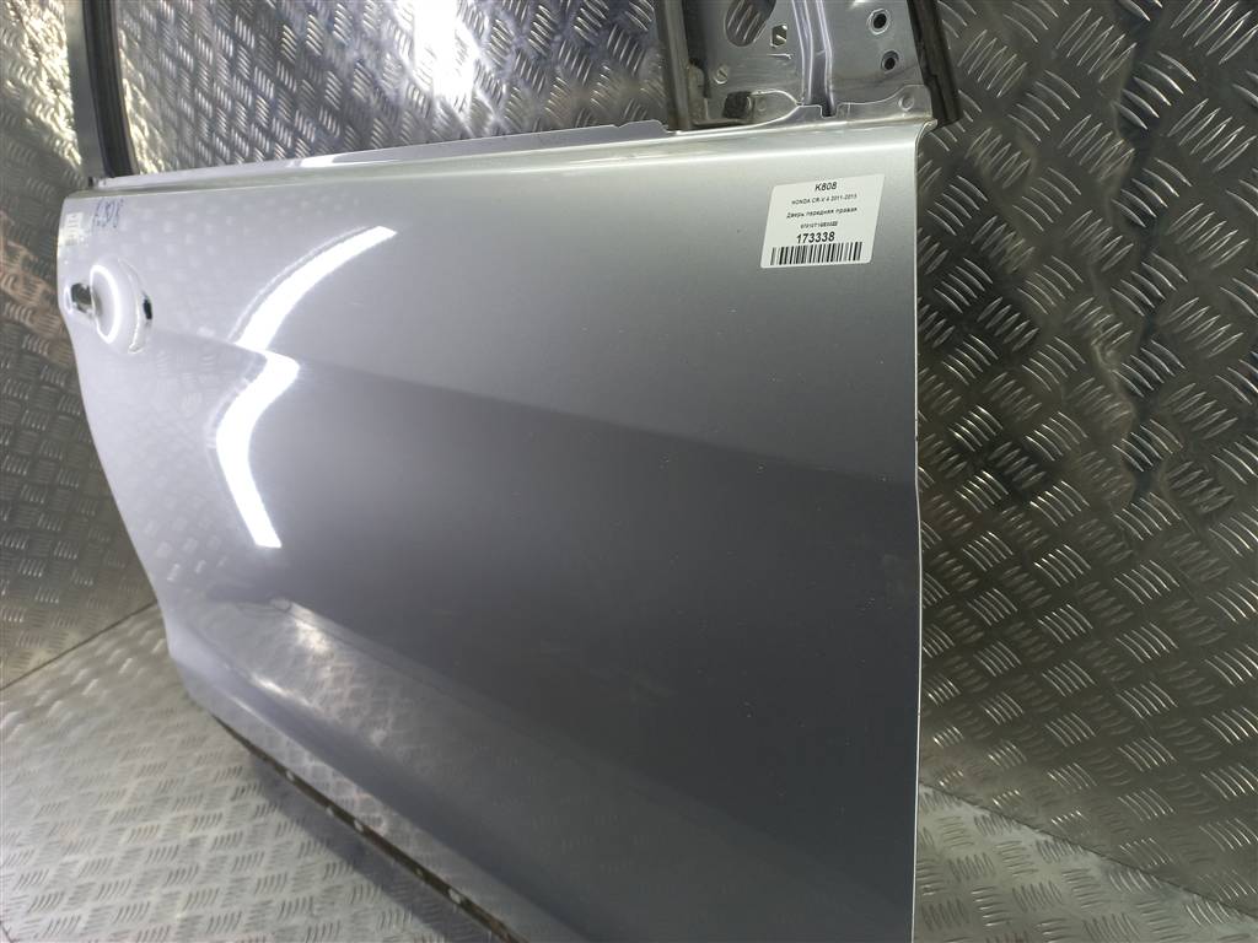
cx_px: 629
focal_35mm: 25
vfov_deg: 54.9
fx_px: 909
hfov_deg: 69.4
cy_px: 472
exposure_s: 1/50
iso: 50
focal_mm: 4.6
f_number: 1.8
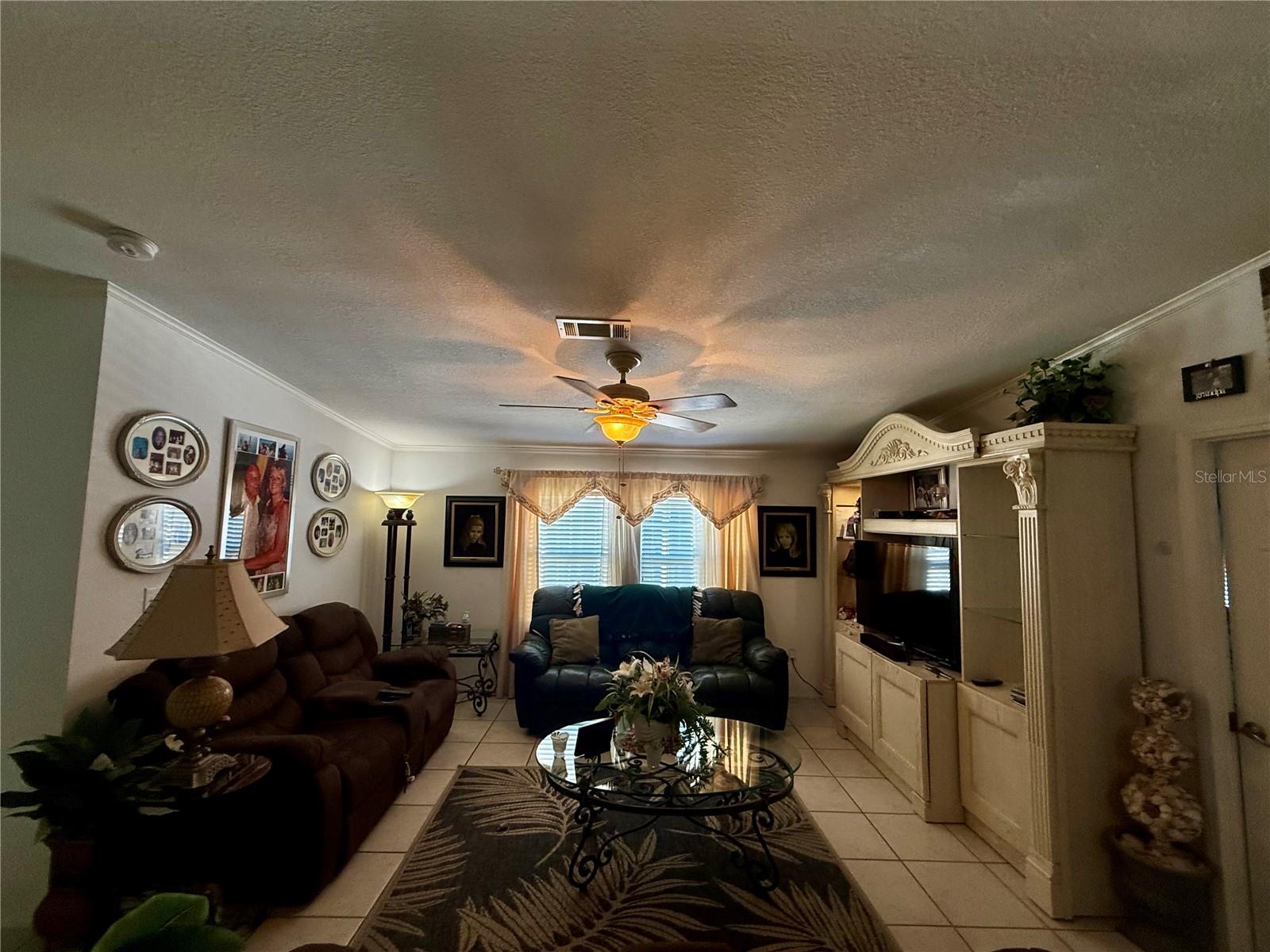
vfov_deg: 85.7
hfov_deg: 102.1
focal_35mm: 14
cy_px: 476
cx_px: 635
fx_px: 514
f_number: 2.2
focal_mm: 2.22
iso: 200
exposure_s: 1/120
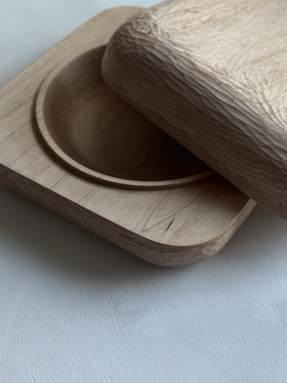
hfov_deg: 21.9
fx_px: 741
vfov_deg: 28.8
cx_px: 155
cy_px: 127
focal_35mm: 67
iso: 320
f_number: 1.78
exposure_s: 1/40
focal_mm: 6.76
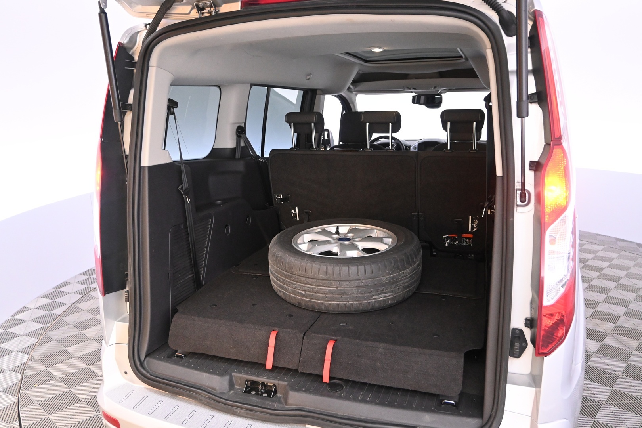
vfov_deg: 45.7
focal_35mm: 28
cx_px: 321
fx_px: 508
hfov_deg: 64.6
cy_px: 214
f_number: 3.8
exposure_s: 1/50
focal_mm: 19
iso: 3200
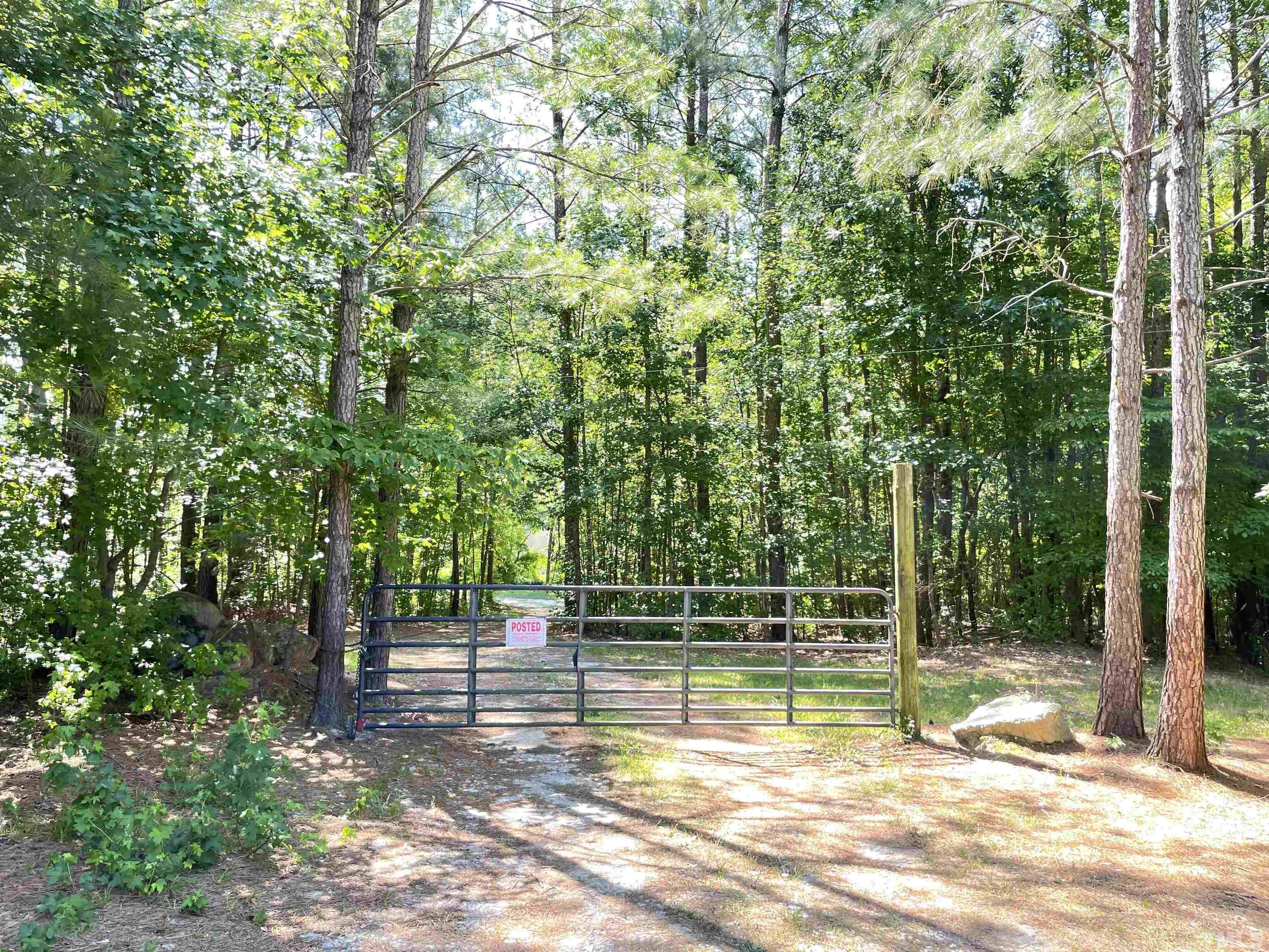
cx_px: 634
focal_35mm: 26
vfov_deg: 53.1
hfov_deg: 67.3
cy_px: 476
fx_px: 953
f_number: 1.6
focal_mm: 4.2
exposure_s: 1/121
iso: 50
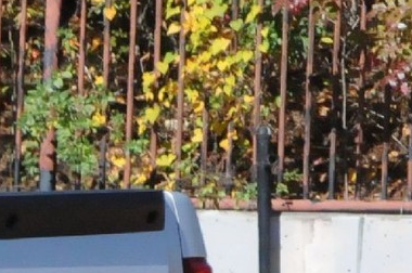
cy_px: 363
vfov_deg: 1.4
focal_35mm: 988
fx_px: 11288
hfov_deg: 2.1
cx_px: -924
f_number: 10
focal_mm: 100
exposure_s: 1/3200
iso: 2000
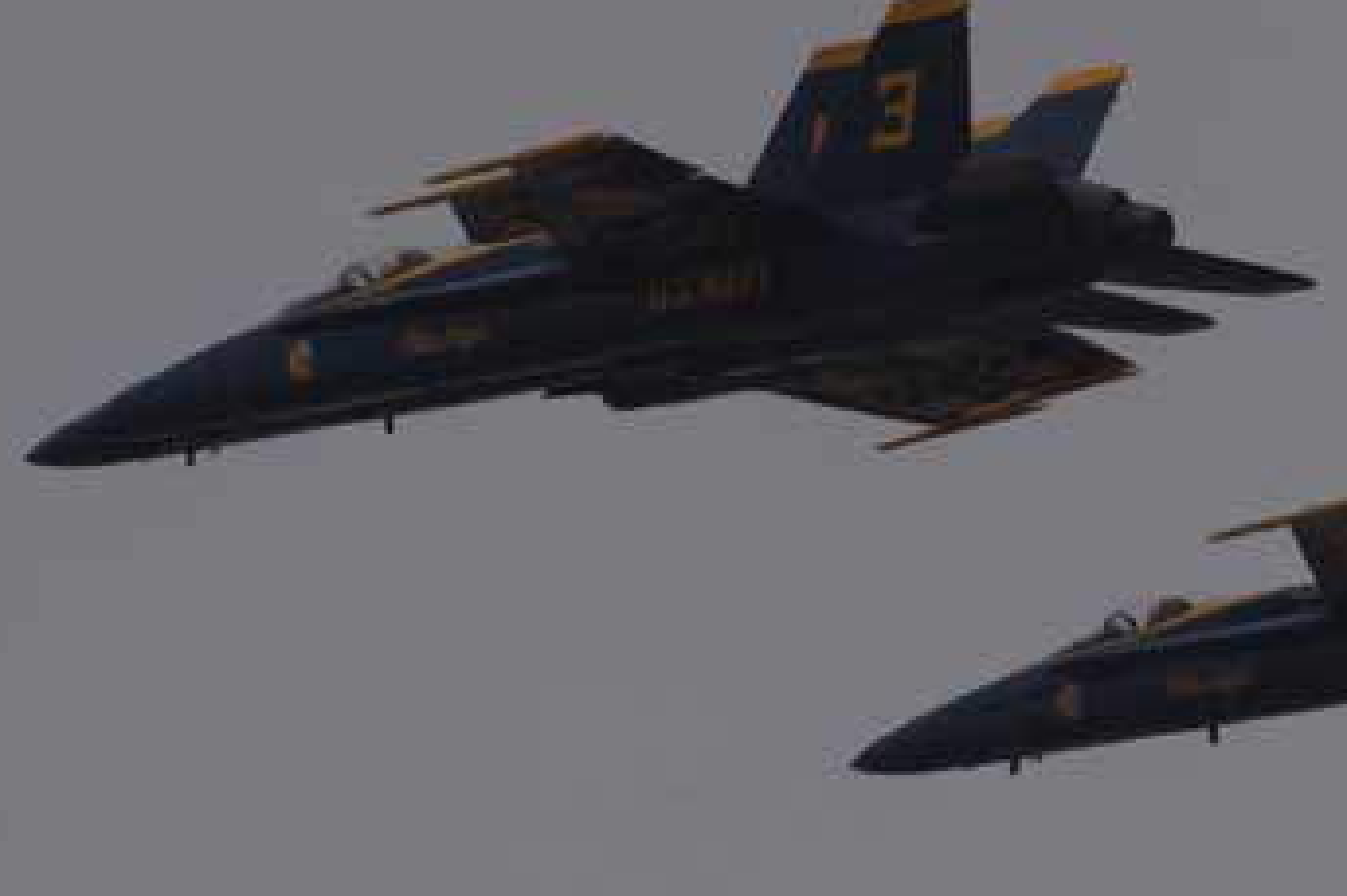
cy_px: 317
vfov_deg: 2.2
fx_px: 23485
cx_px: 1261
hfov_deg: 3.3
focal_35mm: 628
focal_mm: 180
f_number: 9
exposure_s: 1/1250
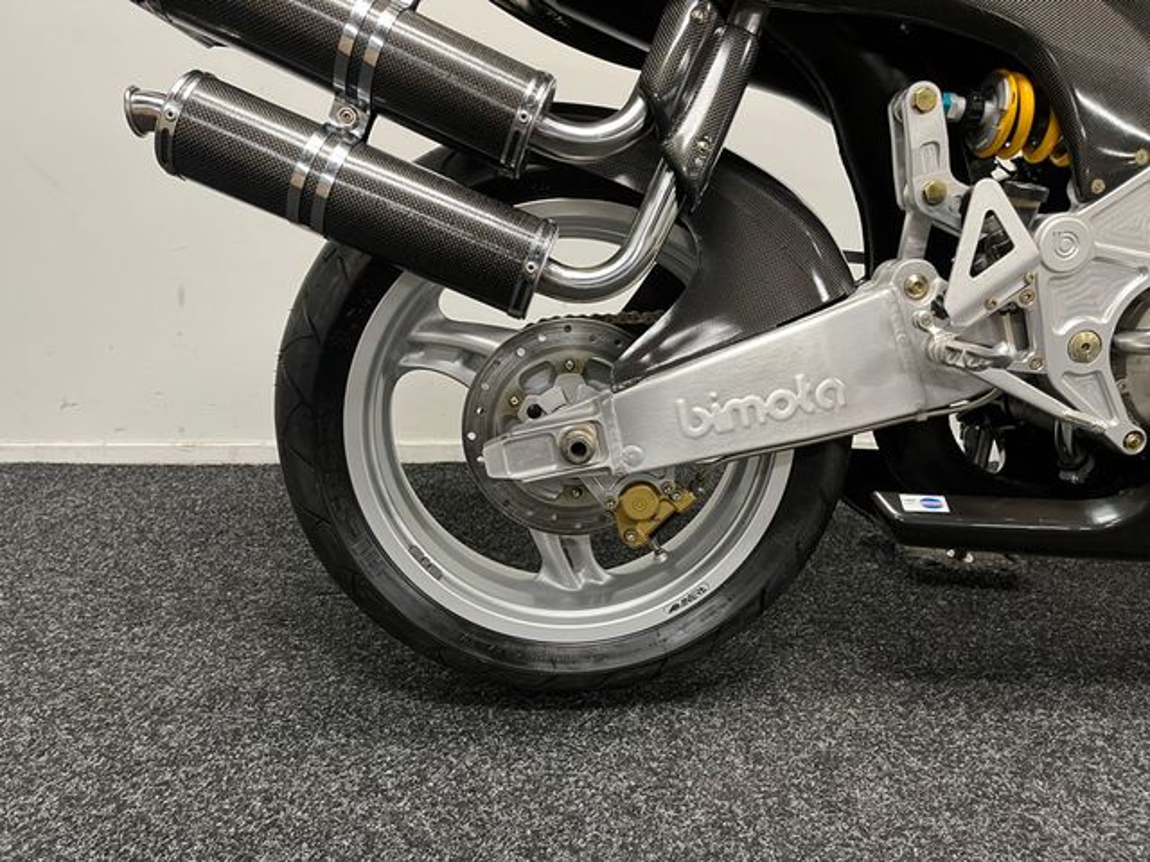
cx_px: 575
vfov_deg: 53.1
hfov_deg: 67.3
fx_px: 864
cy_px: 431
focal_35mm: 26
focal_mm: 5.1
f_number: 1.6
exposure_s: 1/50
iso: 200
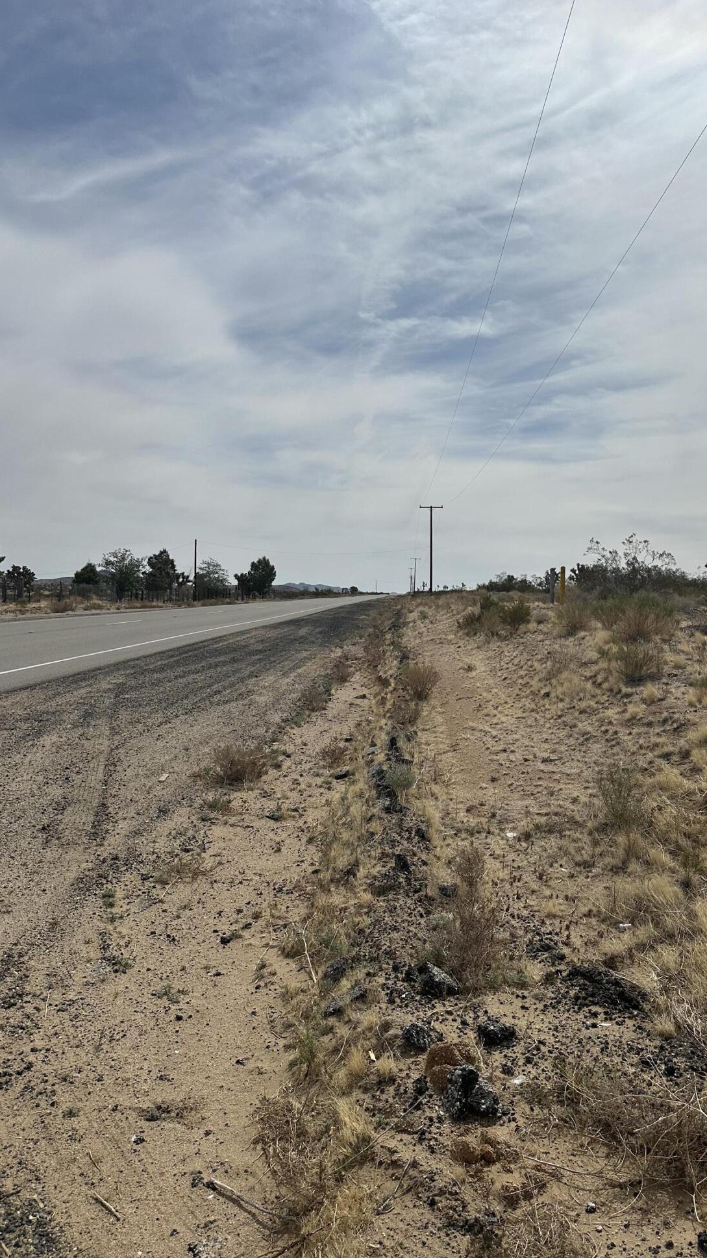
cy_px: 620
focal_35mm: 27
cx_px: 413
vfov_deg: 69.9
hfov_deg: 42.7
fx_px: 900
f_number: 1.78
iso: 80
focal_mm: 6.86
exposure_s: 1/18519
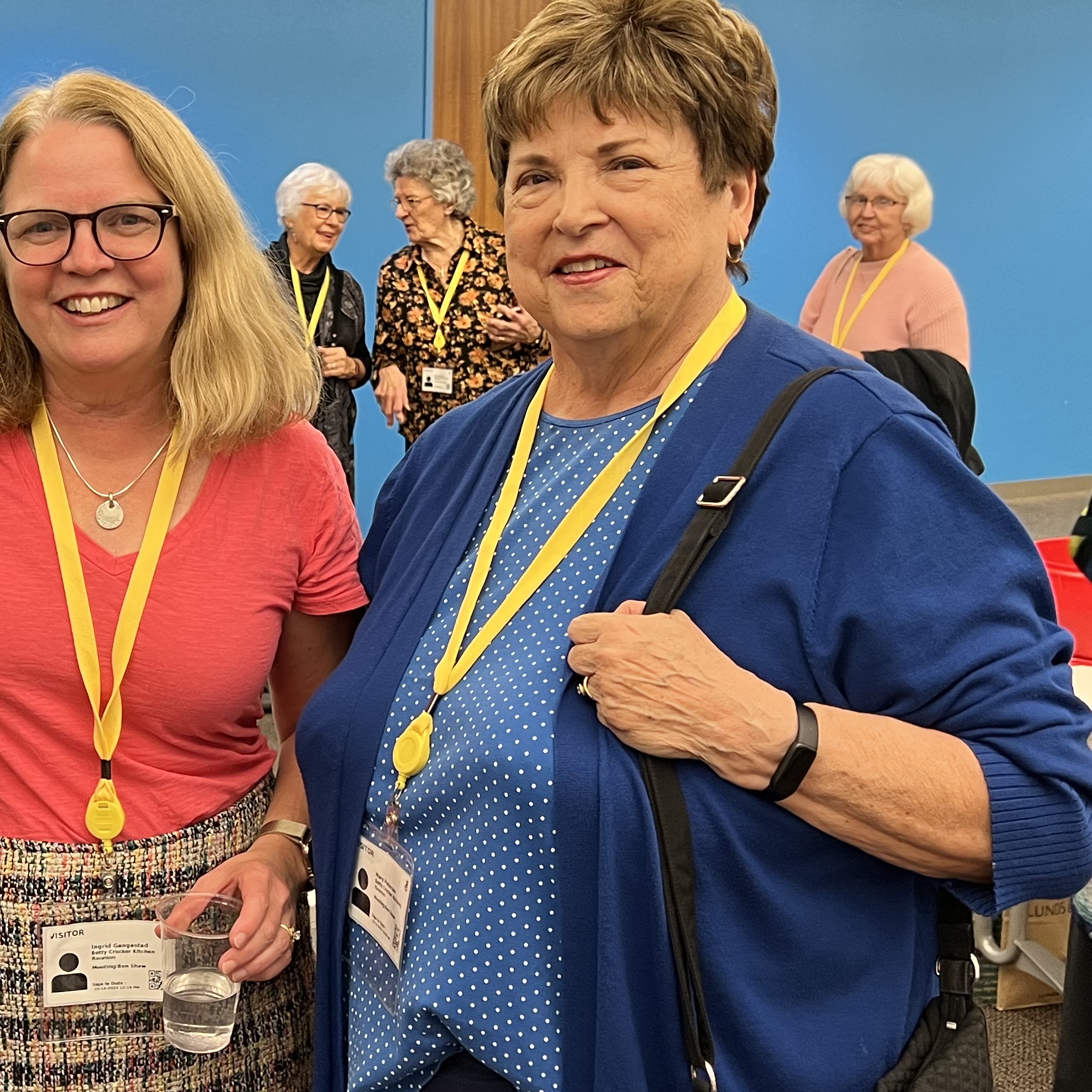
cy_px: 532
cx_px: 138
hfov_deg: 30.9
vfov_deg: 32.2
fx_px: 1892
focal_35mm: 53
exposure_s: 1/60
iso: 125
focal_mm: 5.7
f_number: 1.5
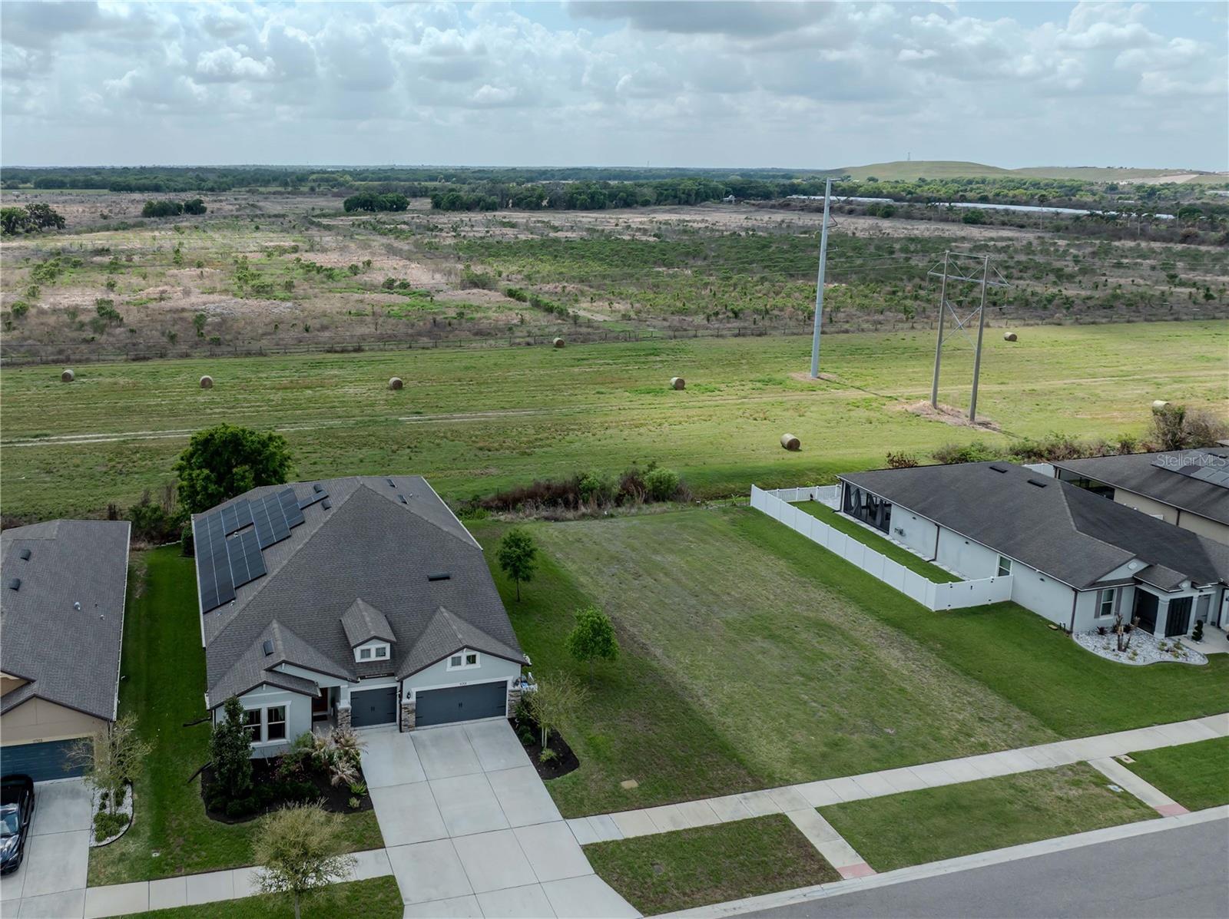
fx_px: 851
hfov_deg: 71.6
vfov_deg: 56.7
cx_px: 614
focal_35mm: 24
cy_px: 460
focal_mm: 12.29
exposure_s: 1/2500
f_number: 2.8
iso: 200
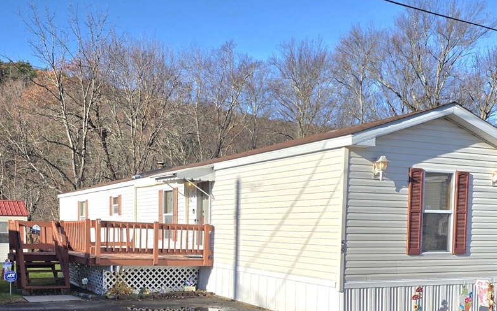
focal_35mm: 32
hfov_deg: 59.6
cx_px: 228
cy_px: 240
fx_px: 434
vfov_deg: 38.3
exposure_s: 1/10000
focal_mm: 6.25
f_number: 1.7
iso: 64
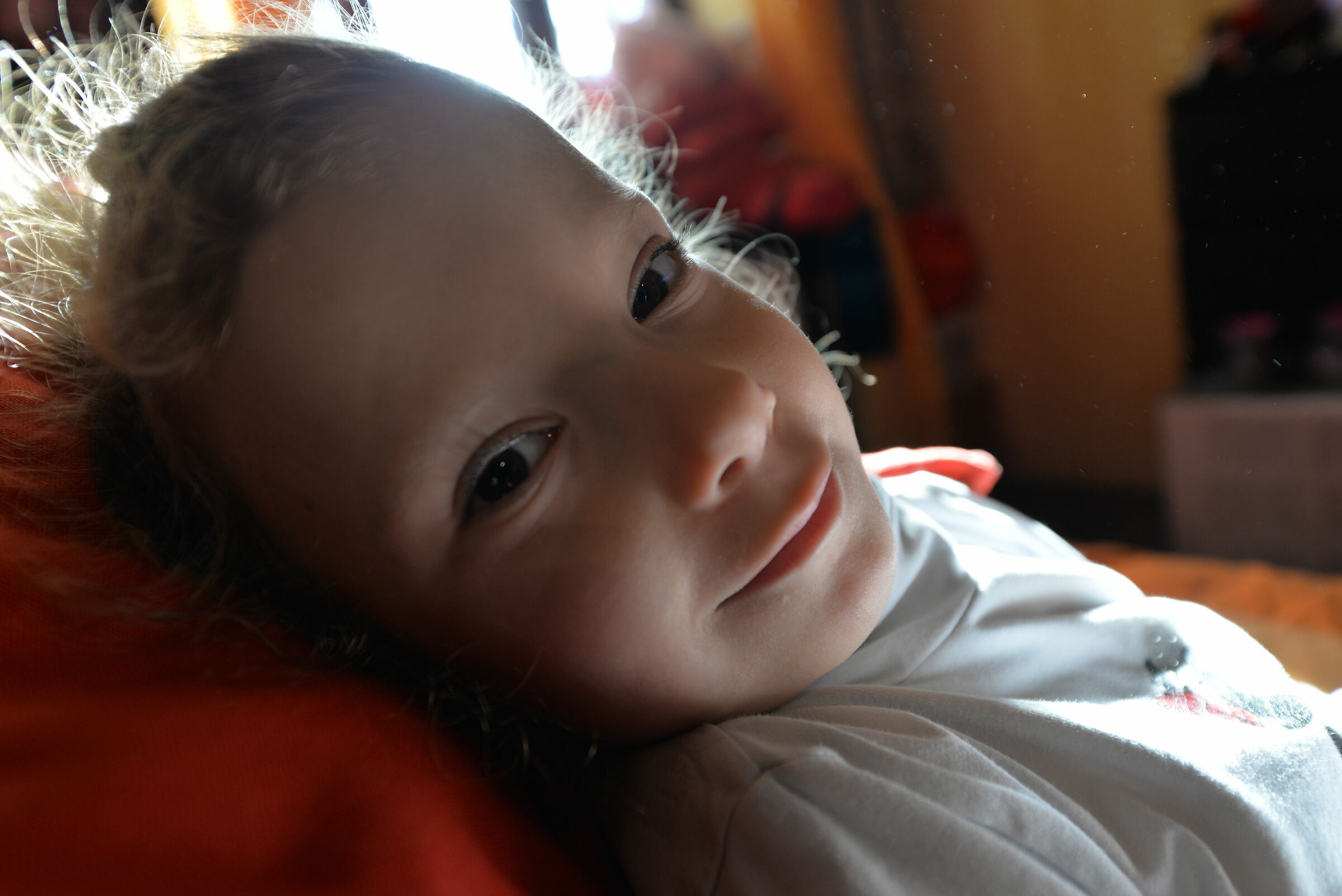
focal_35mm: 24
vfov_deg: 53.2
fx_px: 895
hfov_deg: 73.7
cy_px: 448
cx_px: 671
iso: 400
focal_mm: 24
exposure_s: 1/60
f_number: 4
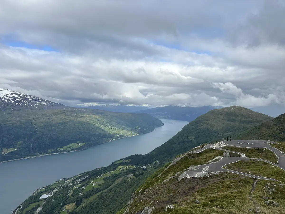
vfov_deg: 56.8
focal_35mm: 24
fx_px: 198
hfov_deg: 71.6
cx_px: 142
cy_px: 107
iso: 80
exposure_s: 1/4348
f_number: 1.78
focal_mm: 6.86
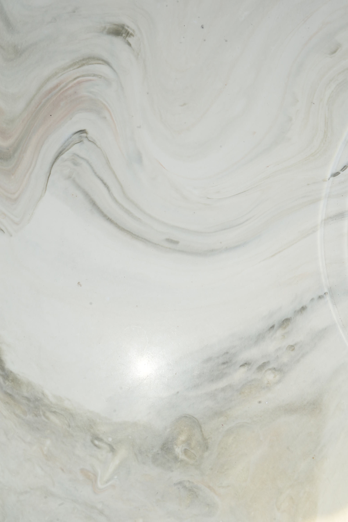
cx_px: 174
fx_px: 840
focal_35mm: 58
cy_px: 261
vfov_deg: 34.5
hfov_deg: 23.4
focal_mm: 58
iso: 400
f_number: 13
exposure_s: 1/200
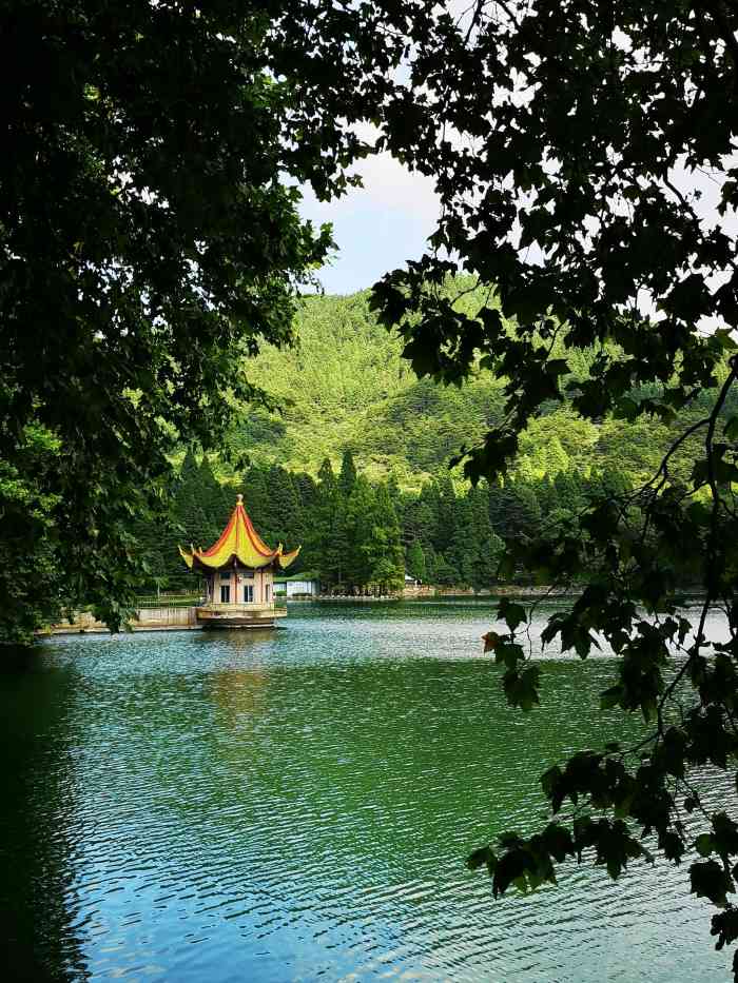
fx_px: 1108
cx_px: 369
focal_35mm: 39
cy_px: 492
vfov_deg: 47.9
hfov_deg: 36.8
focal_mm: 3.95
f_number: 1.8
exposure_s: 1/1250
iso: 50
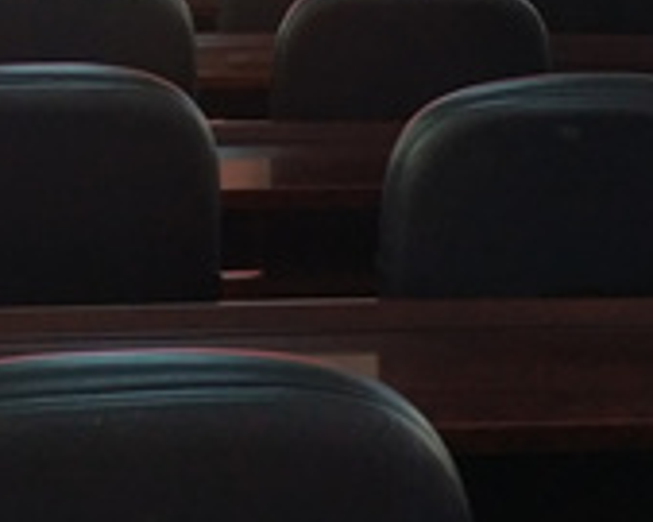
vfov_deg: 10.1
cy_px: -228
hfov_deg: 13.0
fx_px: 2859
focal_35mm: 148
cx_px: 321
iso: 181
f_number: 2
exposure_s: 1/50
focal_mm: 4.5
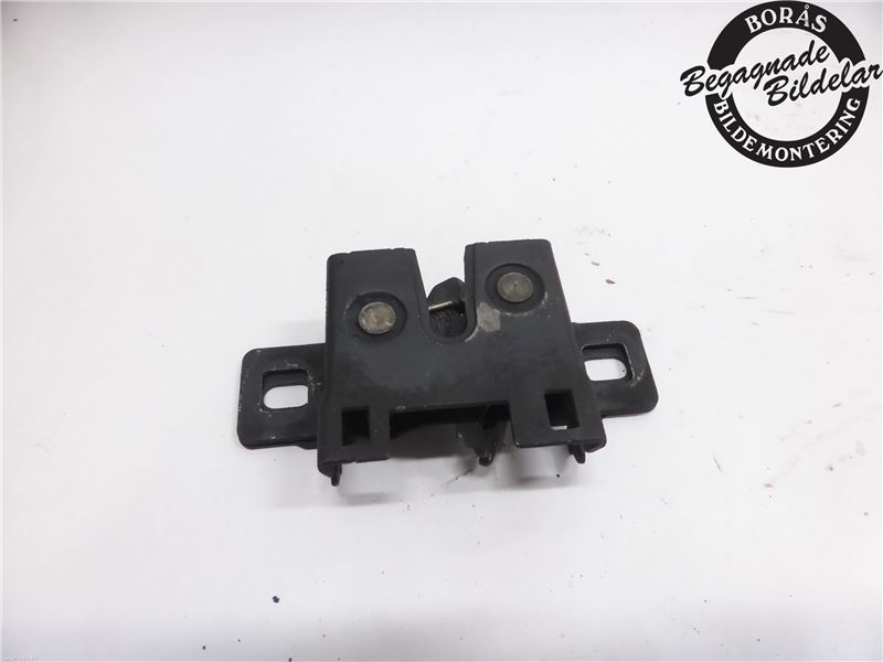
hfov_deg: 71.6
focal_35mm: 24
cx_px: 442
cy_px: 331
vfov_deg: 56.8
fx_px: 612
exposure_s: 1/30
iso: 400
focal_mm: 4.3
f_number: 3.3
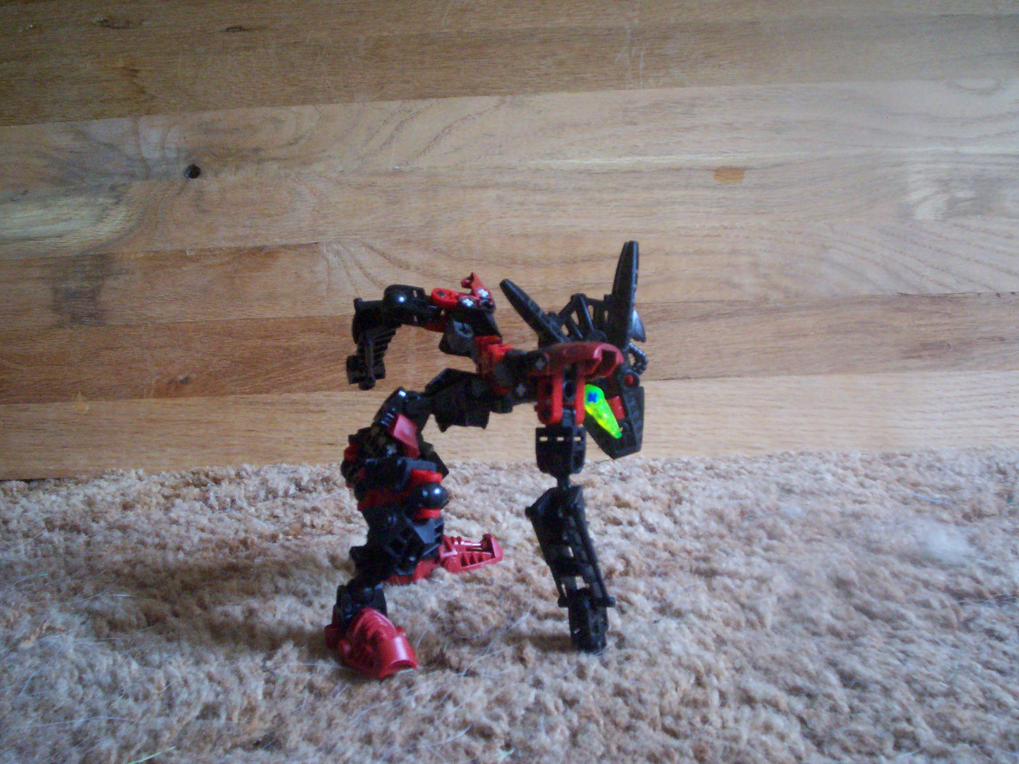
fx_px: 1060
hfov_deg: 51.4
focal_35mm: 36
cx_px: 510
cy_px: 382
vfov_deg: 39.7
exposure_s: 1/8
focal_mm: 5.9
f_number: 4.5
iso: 297
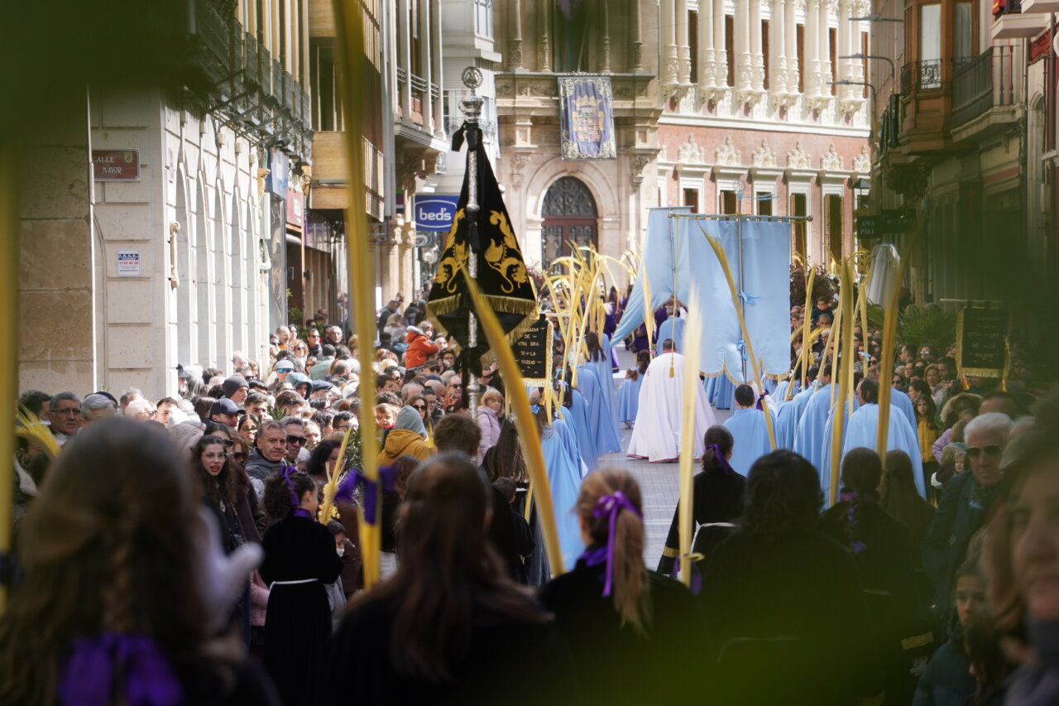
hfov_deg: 11.4
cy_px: 353
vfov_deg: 7.6
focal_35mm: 180
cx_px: 530
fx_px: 5294
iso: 160
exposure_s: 1/200
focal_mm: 120
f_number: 5.6
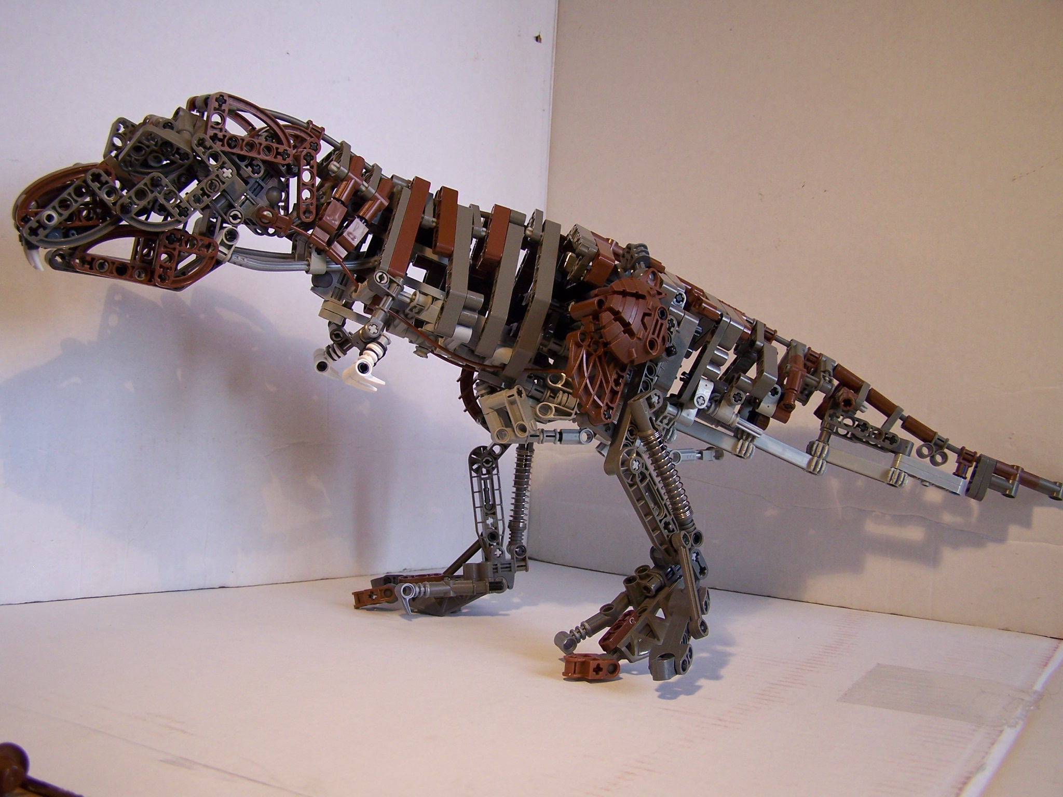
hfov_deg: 49.0
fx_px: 1167
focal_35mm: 38
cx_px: 532
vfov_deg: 37.7
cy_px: 398
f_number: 2.8
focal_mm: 6.3
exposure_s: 1/30
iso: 80
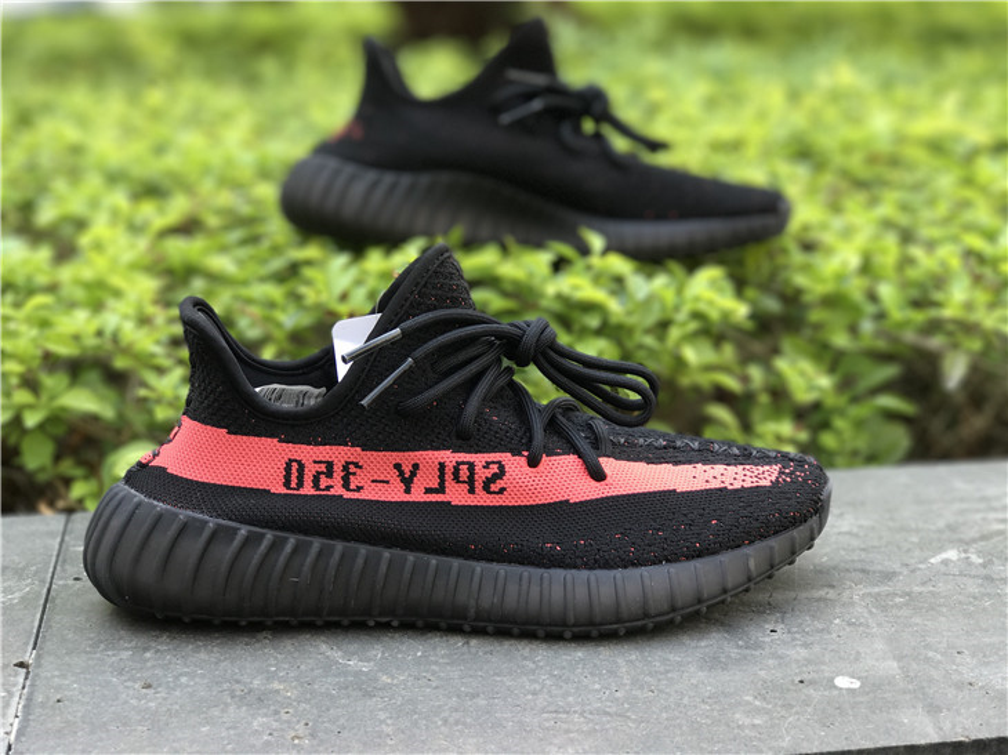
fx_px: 1659
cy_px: 378
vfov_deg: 25.6
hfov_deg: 33.8
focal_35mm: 57
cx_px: 504
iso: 32
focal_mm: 6.6
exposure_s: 1/100
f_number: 2.8
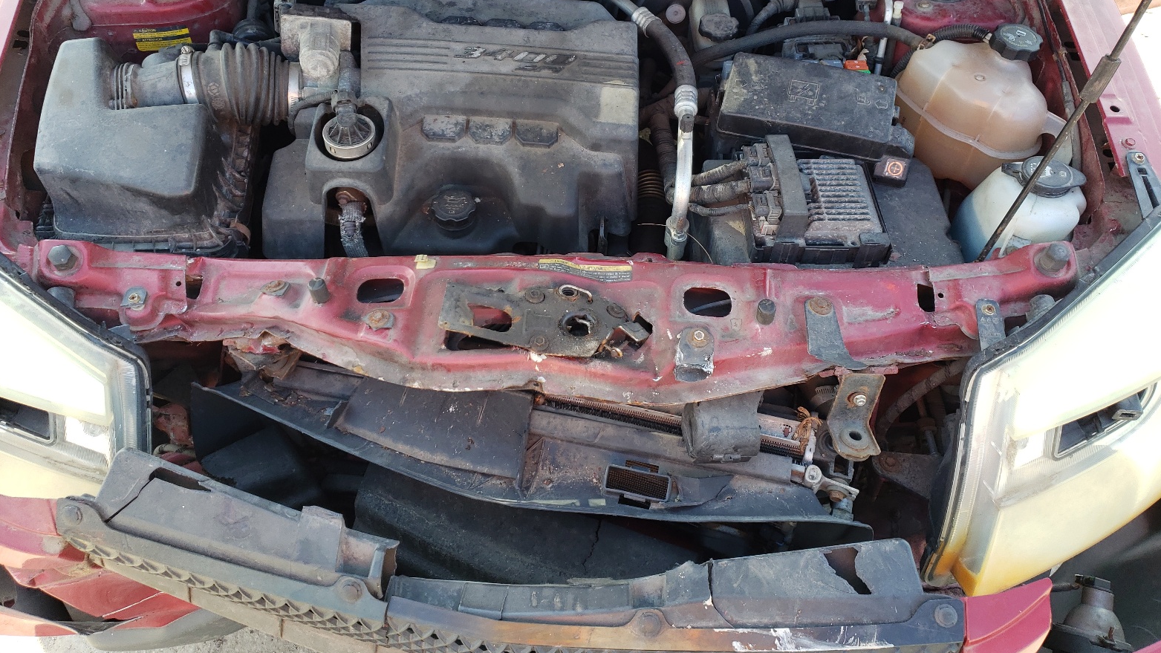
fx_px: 893
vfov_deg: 39.8
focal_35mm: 29
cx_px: 582
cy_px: 229
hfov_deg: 66.1
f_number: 1.5
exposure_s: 1/263
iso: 50
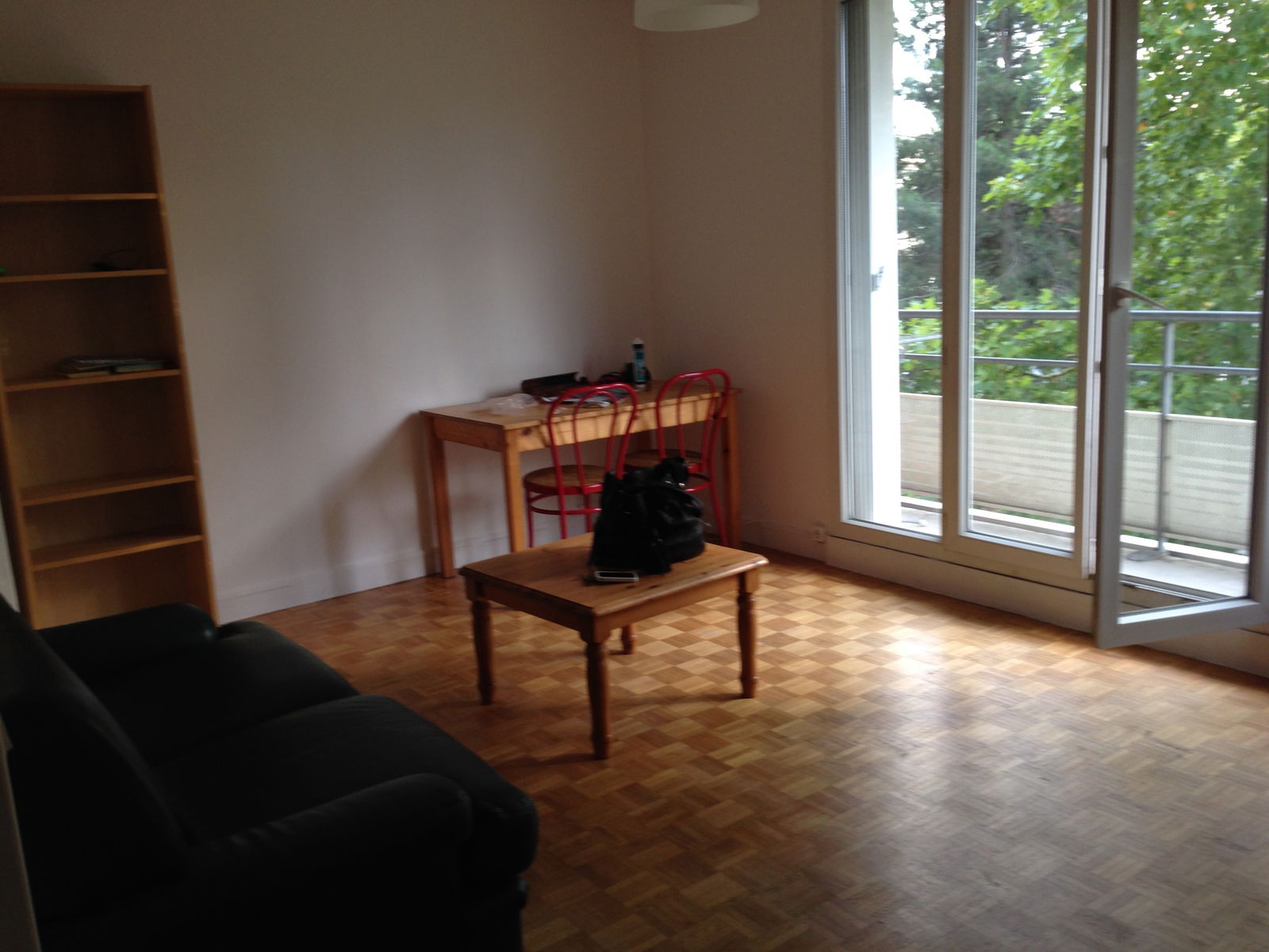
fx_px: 1210
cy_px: 476
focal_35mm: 33
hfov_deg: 55.4
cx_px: 634
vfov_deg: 42.9
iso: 50
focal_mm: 4.12
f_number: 2.4
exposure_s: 1/20
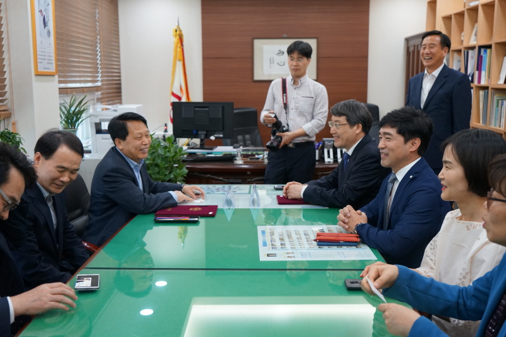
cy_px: 168
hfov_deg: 49.6
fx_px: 548
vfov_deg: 34.2
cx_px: 253
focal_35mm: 39
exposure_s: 1/160
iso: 2000
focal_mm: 39
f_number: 4
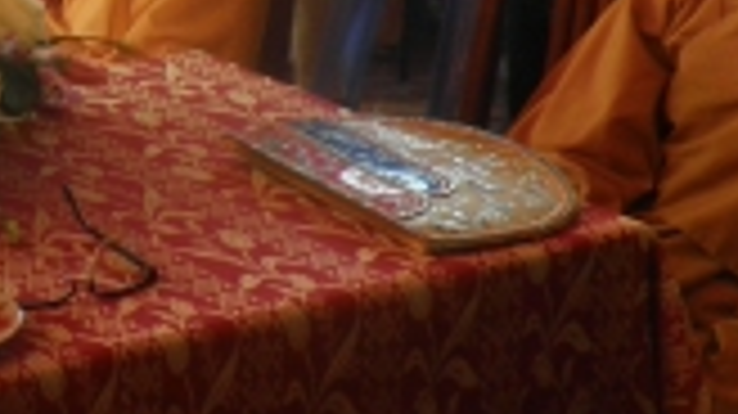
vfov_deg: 11.6
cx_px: -342
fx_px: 1995
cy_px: -76
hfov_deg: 18.7
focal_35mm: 102
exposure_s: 1/15
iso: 80
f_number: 3.3
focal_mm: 4.3
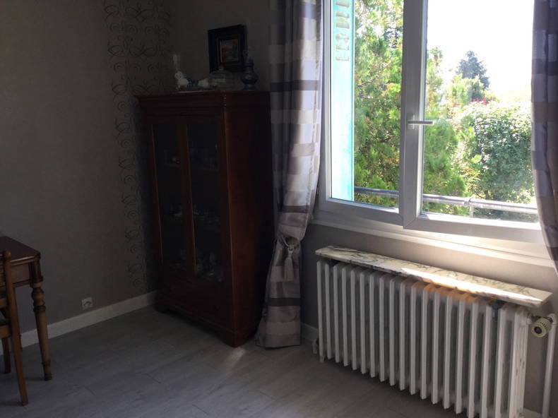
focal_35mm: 31
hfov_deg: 58.4
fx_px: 500
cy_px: 209
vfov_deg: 45.4
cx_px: 279
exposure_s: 1/100
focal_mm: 3.3
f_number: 2.4
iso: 40
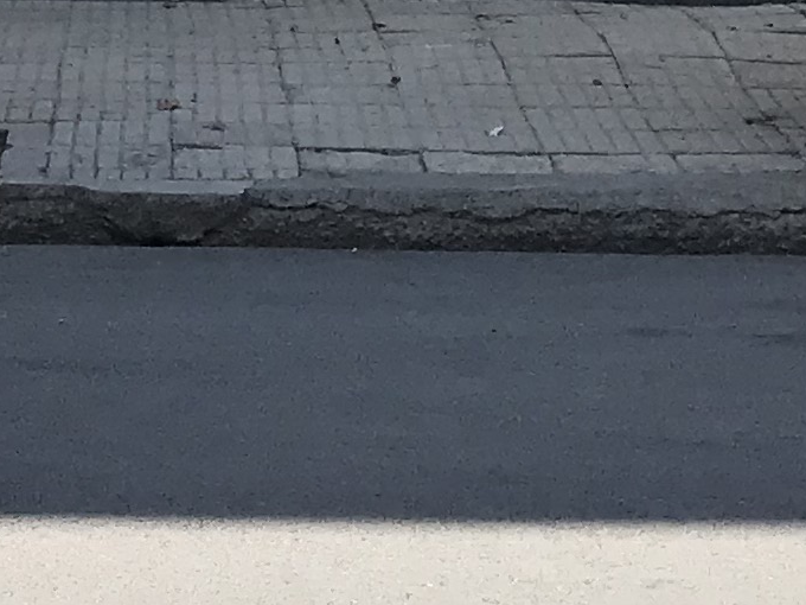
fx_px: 3865
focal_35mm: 166
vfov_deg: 8.5
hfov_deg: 11.6
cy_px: -618
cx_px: -280
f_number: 1.8
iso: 20
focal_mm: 3.99
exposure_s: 1/1451
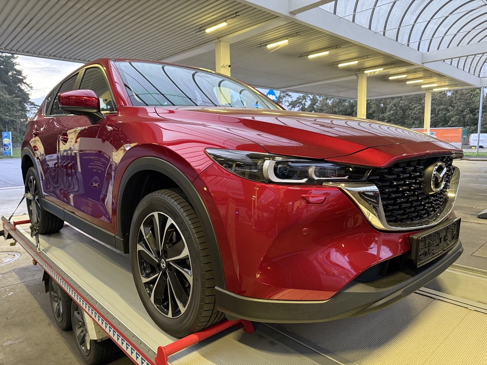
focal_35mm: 24
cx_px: 244
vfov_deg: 56.8
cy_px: 182
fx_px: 338
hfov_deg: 71.6
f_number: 1.78
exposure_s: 1/50
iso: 640
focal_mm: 6.76
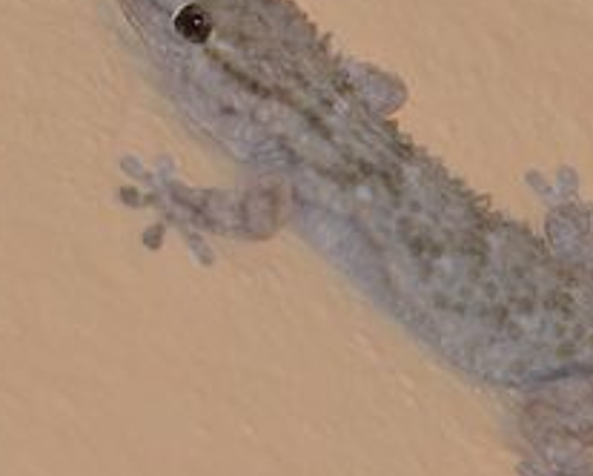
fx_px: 25016
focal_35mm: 1424
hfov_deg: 1.4
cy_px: 389
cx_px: 361
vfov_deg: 1.1
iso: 800
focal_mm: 350
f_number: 6
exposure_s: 1/60
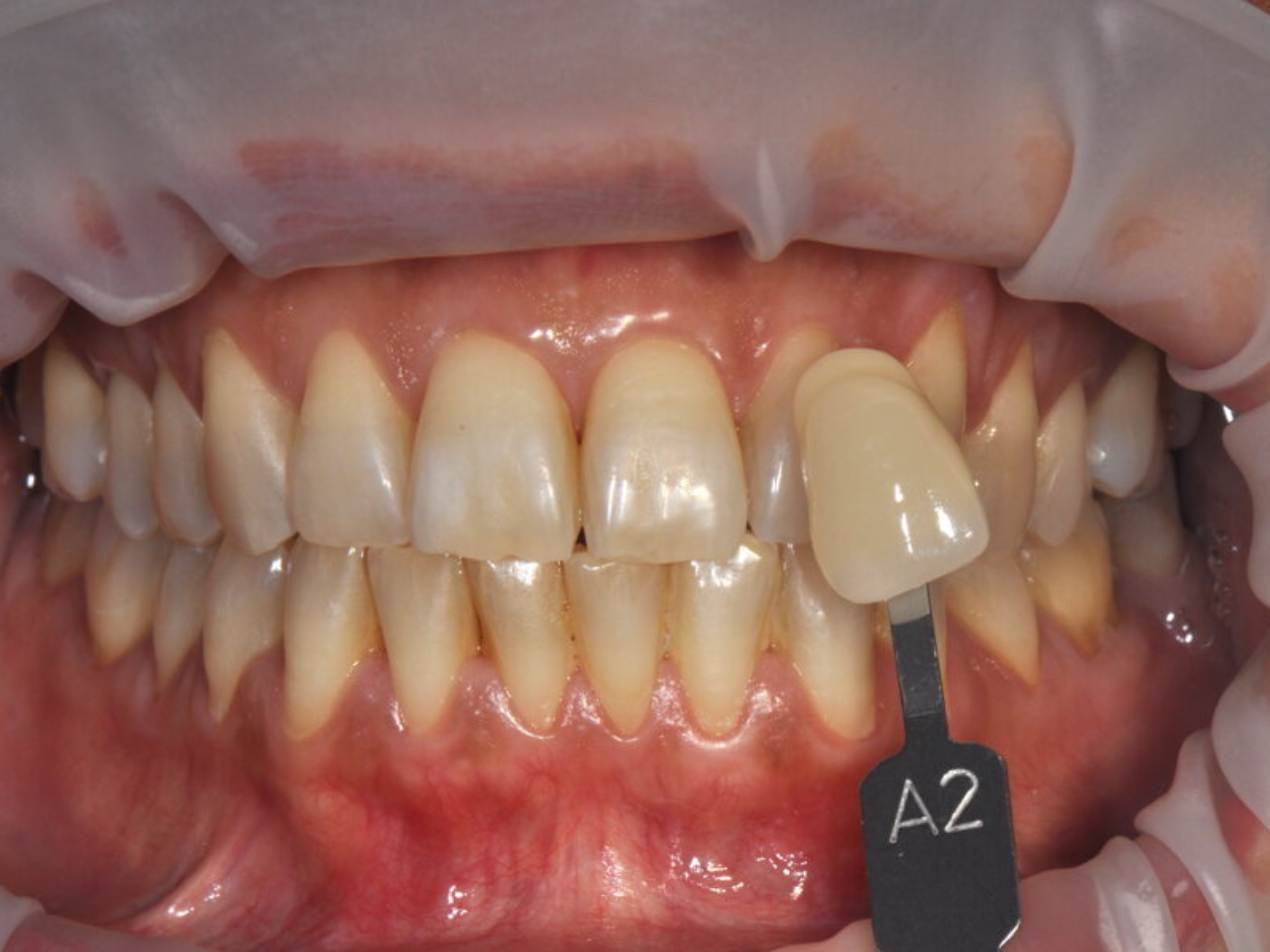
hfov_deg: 11.5
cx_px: 583
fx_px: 6292
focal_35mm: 172
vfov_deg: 8.7
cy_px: 477
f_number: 32
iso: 320
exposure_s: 1/125
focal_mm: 105
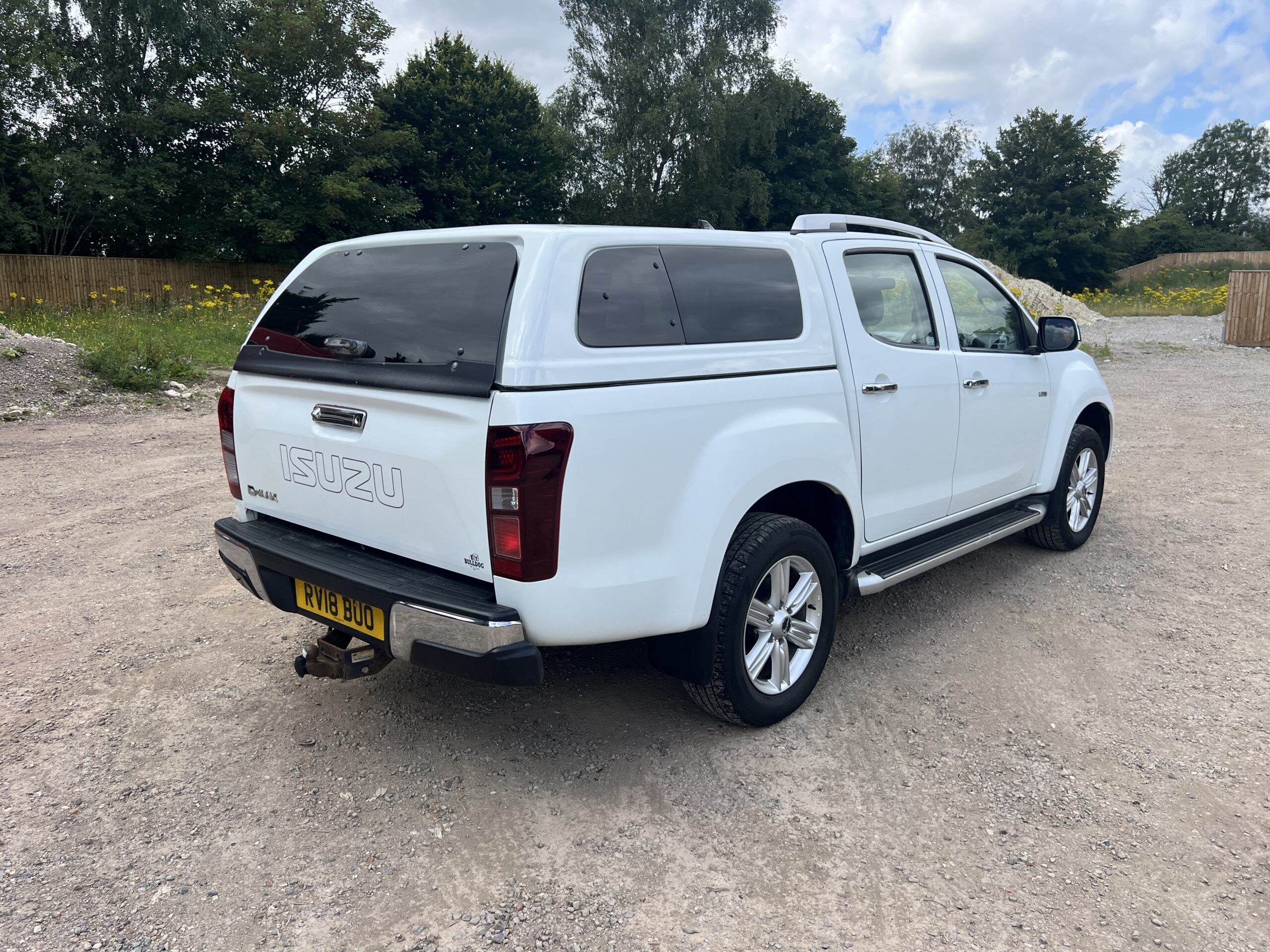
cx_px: 635
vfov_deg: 53.1
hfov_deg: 67.3
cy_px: 476
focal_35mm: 26
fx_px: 954
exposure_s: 1/2457
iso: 50
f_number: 1.5
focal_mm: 5.7
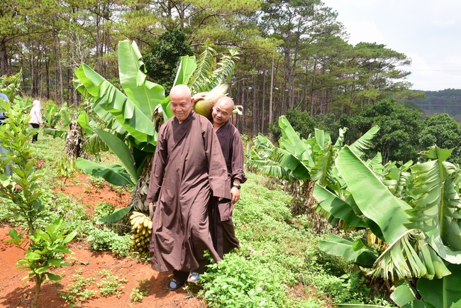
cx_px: 230
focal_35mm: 35
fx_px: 448
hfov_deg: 54.4
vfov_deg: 37.9
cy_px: 154
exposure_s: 1/100
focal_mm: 35
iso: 400
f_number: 13
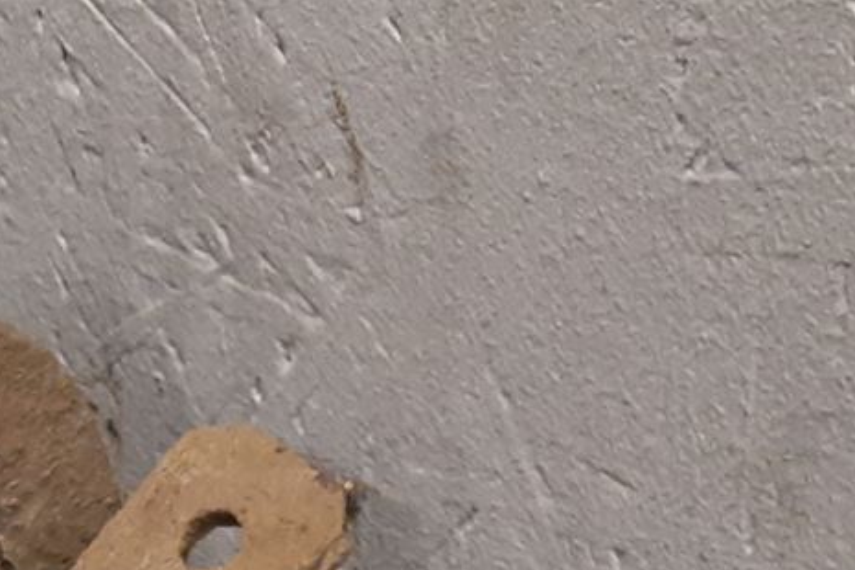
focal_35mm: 119
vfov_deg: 10.6
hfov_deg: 17.2
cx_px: 313
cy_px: 1114
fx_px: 2826
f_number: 1.7
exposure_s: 1/50
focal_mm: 3.93
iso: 250
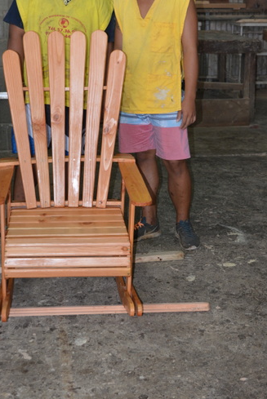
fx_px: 762
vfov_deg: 29.3
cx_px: 119
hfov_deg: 19.9
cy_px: 163
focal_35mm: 69
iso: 1000
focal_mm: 35
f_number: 5
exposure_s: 1/80
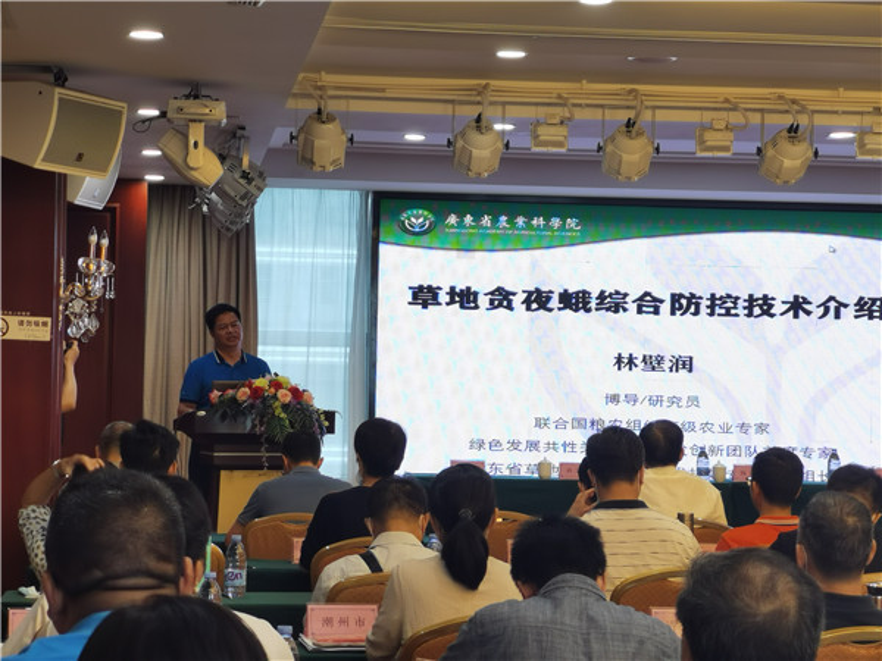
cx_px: 441
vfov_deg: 16.4
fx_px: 2293
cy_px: 330
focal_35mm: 90
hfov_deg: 21.8
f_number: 2.4
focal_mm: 7.48
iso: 100
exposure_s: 1/44.8
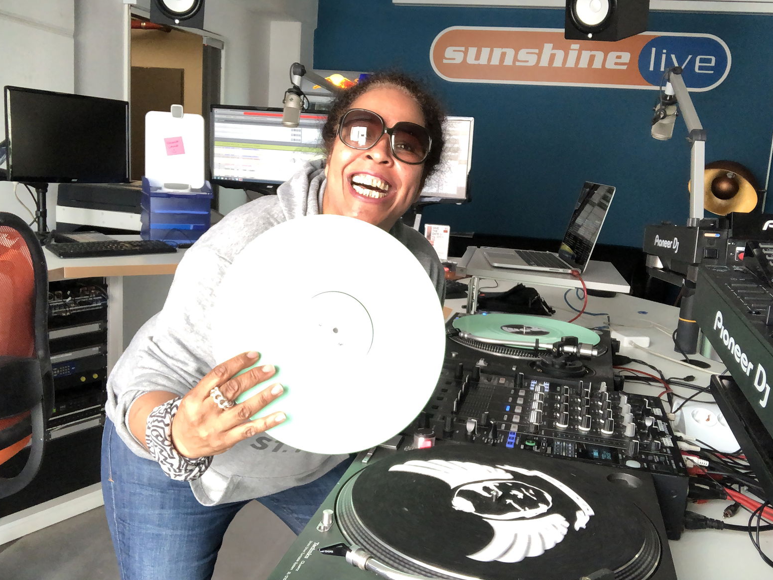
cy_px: 283
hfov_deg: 55.4
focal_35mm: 33
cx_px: 386
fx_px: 737
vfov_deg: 42.9
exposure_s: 1/60
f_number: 2.2
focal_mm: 2.87
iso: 160
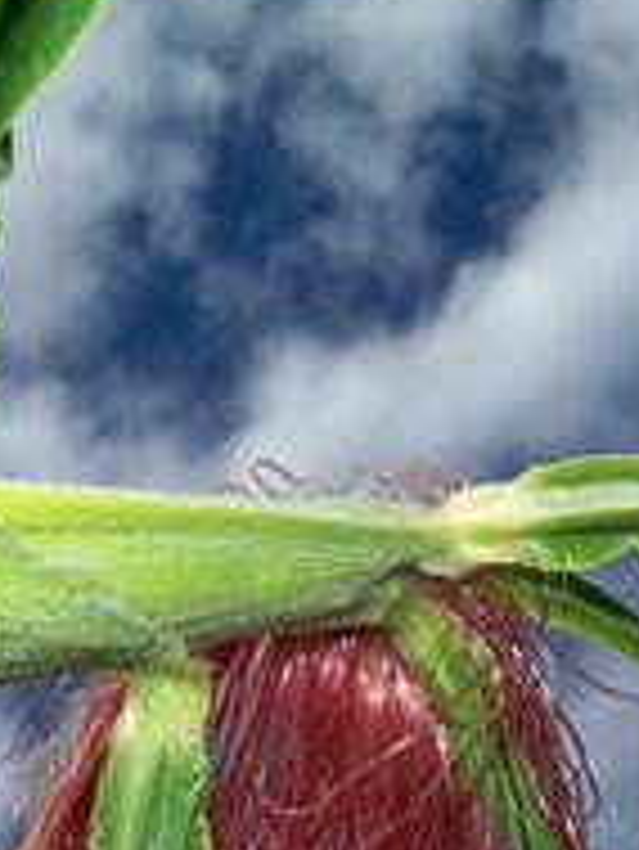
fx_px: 2188
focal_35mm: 89
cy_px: 1012
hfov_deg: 16.6
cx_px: 279
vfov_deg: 20.6
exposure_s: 1/640
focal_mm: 6.3
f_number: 8.7
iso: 80
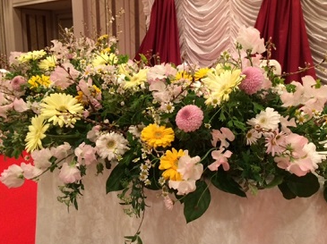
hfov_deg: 49.9
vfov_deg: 38.5
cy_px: 107
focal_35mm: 37
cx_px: 193
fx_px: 349
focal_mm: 4.12
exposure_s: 1/33
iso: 200
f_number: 2.2
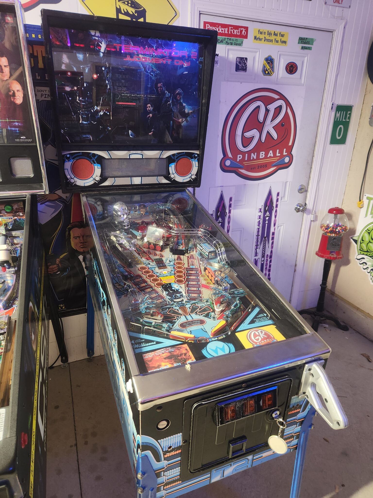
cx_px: 186
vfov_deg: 73.9
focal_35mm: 23
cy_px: 249
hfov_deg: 58.9
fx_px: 330
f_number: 1.8
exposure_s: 1/24
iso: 640
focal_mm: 5.4
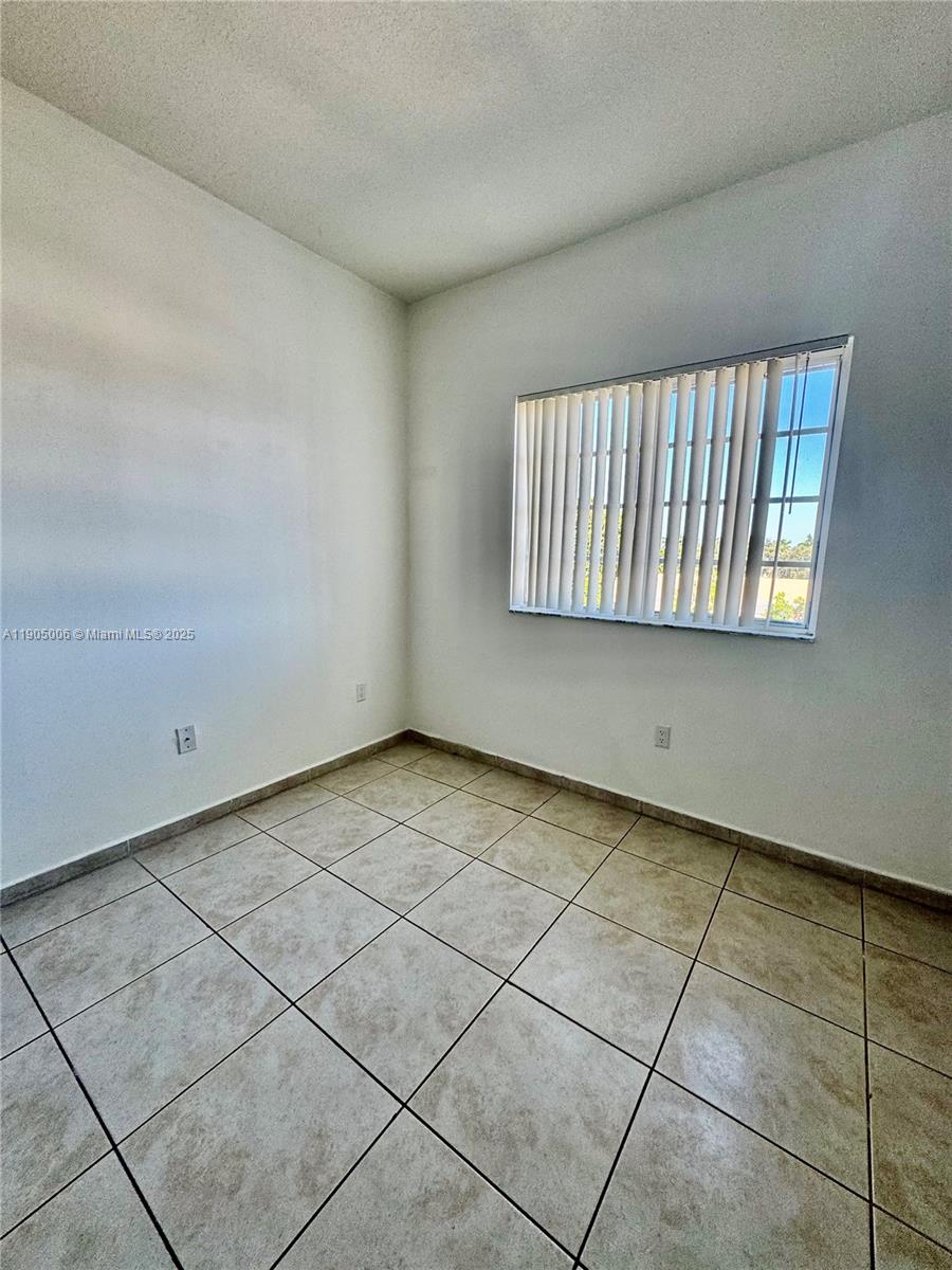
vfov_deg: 102.1
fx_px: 513
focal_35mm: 14
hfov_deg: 85.7
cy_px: 635
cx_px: 476
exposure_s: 1/99
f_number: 2.2
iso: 80
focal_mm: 2.22
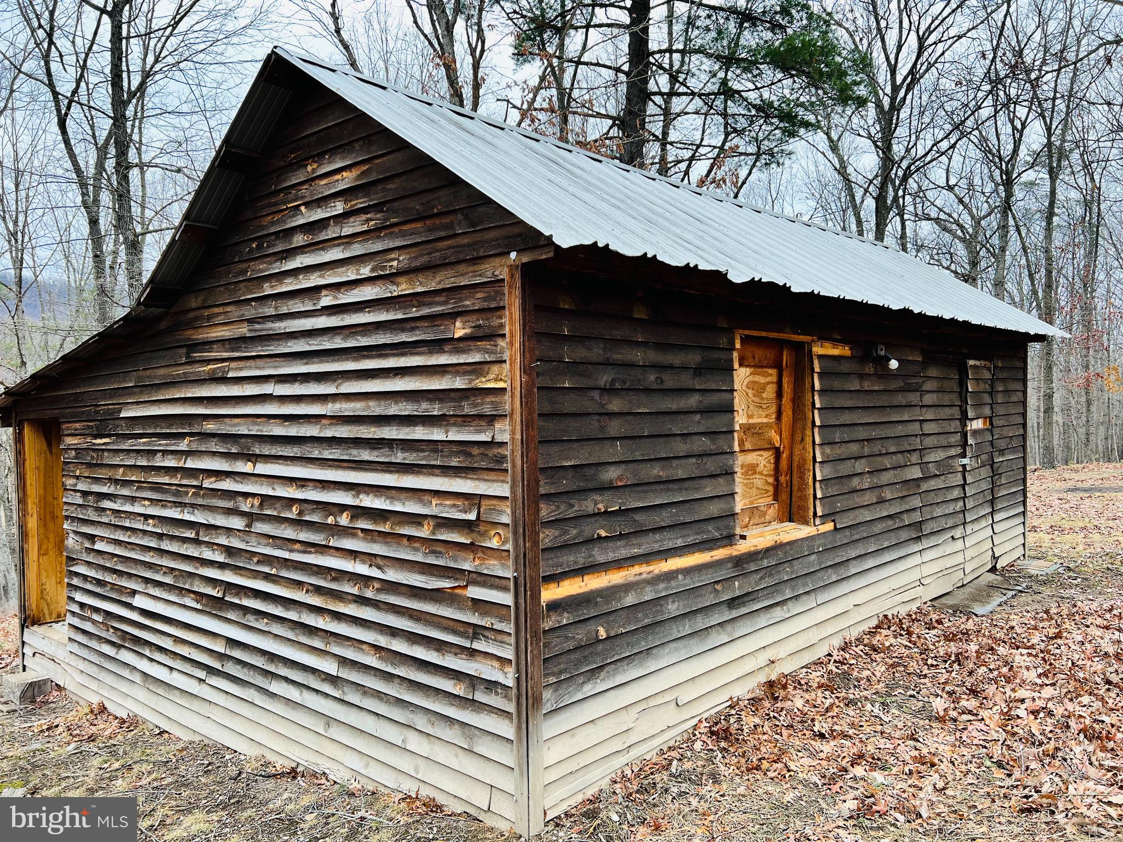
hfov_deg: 67.3
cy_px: 421
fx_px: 843
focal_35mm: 26
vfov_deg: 53.1
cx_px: 562
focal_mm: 5.7
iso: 40
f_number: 1.5
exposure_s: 1/271
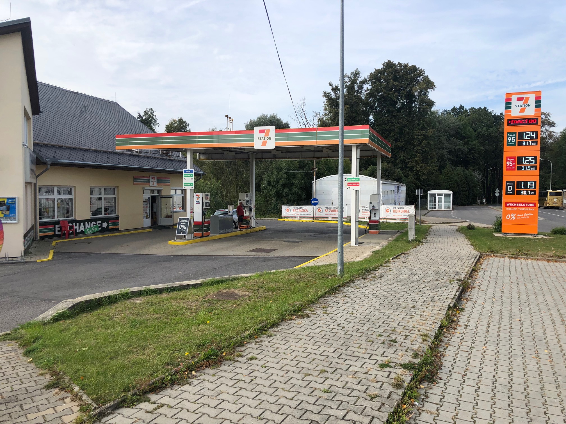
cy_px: 212
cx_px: 283
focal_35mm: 28
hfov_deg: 63.4
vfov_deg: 49.7
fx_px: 458
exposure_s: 1/1517
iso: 20
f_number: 1.8
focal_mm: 3.99
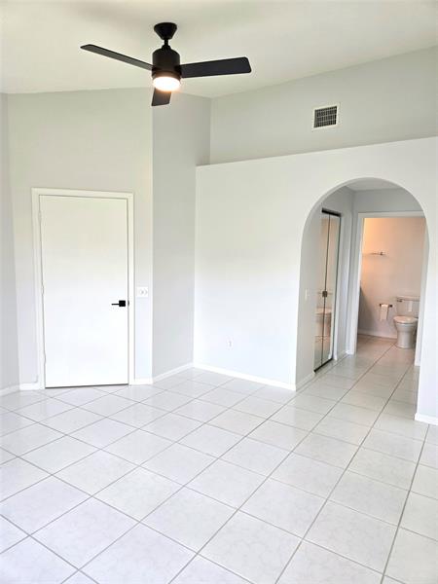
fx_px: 388
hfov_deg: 58.9
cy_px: 292
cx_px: 219
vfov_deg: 73.9
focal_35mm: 23
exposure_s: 1/120
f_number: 1.8
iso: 80
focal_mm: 5.4
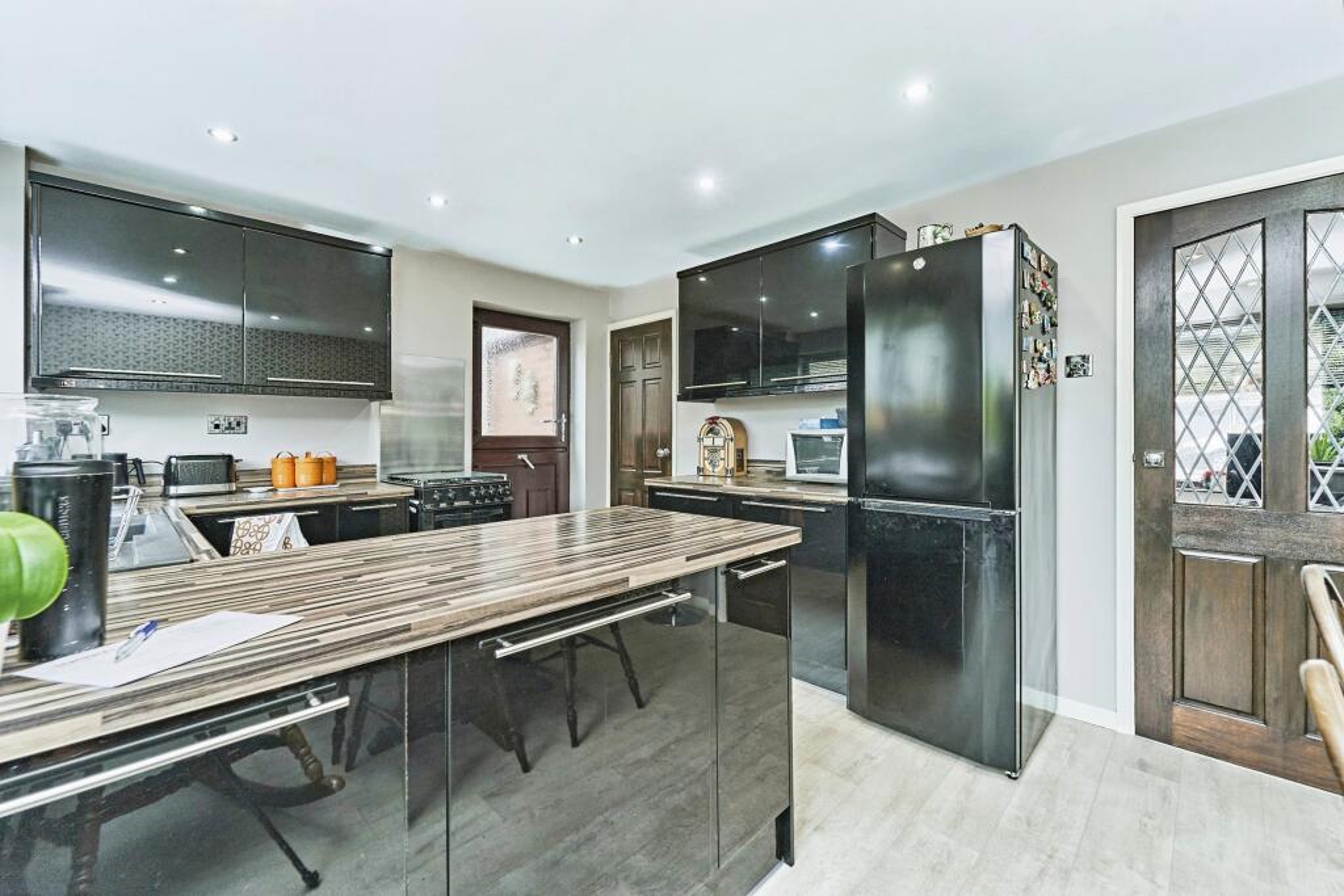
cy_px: 448
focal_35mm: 14
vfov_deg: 81.2
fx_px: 523
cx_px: 672
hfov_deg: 104.2
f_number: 8
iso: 400
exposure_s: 1/30
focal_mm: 14
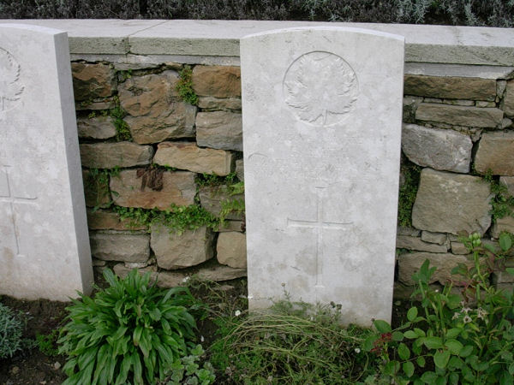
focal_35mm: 45
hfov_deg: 42.1
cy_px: 192
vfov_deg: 32.2
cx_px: 257
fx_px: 668
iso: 70
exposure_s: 1/264
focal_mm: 6.7
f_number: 5.8
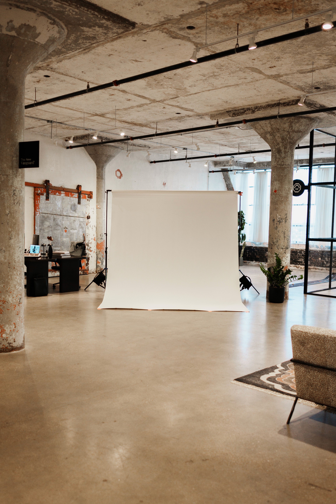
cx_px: 168
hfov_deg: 36.9
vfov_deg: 53.1
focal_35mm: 36
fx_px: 504
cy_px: 252
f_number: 1.4
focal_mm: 24
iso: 800
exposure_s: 1/200
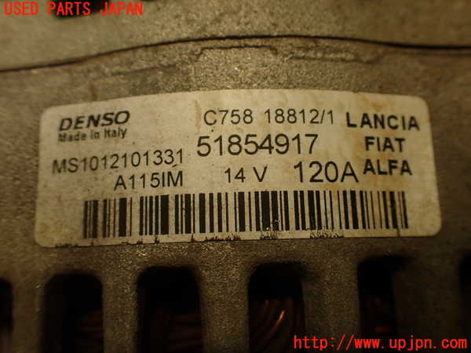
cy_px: 176
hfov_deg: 56.8
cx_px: 236
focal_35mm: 32
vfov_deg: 44.2
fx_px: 435
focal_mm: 5.79
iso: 160
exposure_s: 1/60
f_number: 2.4
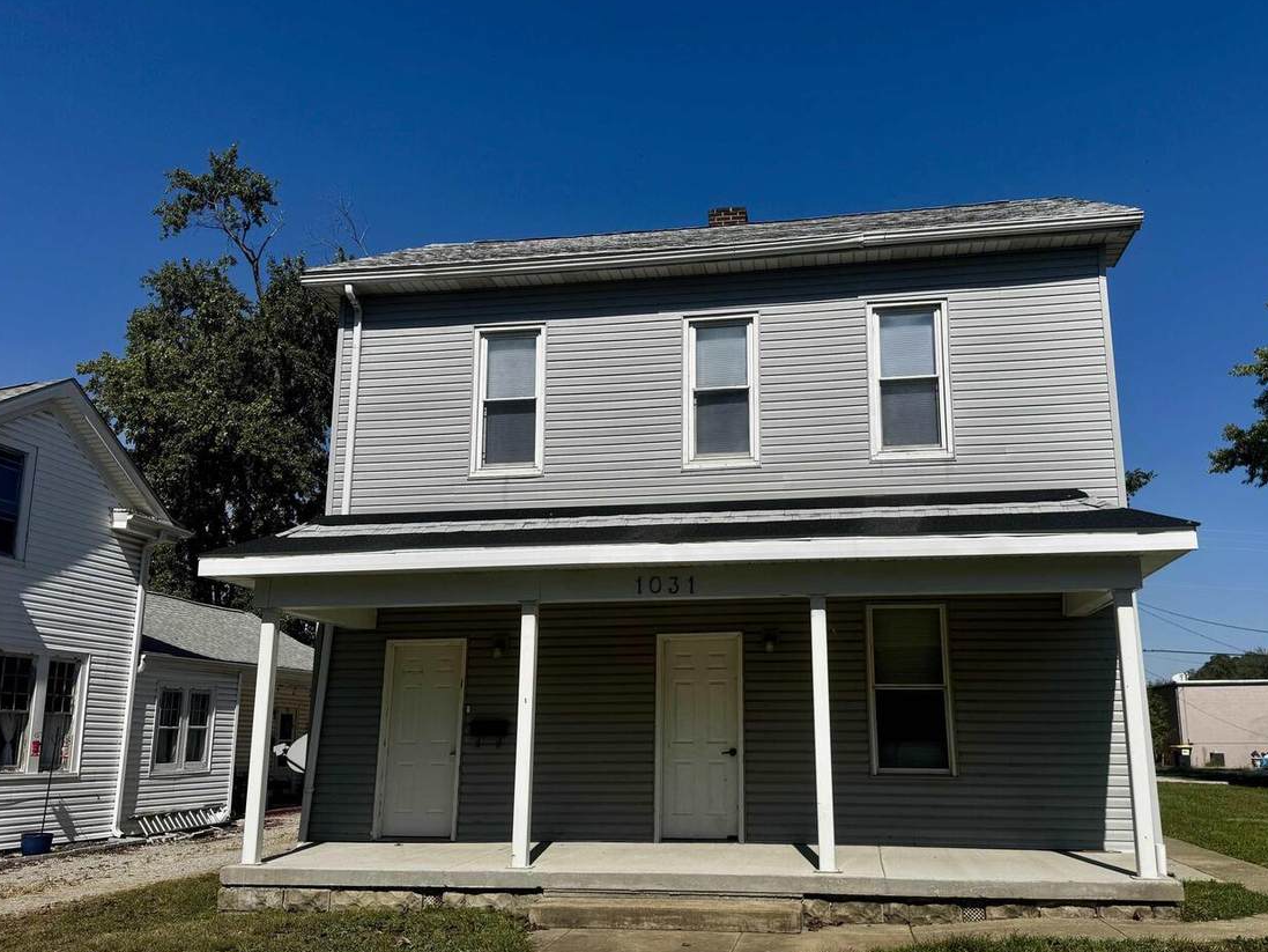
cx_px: 690
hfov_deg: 63.3
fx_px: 1026
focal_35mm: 28
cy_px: 525
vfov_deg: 49.7
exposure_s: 1/9009
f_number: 1.78
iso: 80
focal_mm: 6.76
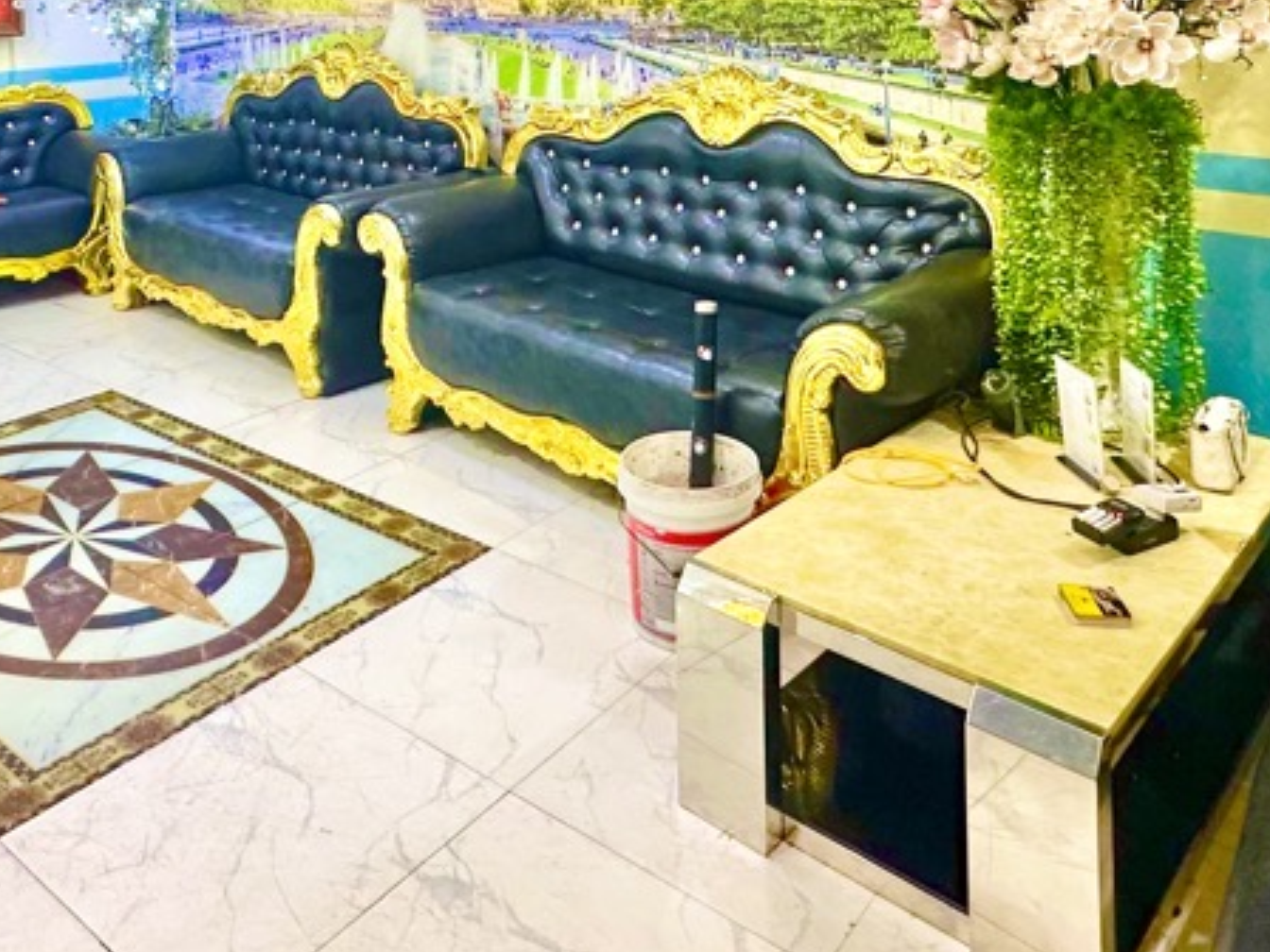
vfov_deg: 38.4
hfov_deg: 56.8
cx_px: 590
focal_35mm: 32
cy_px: -34
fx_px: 1174
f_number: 2.2
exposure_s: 1/50
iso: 200
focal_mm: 2.22
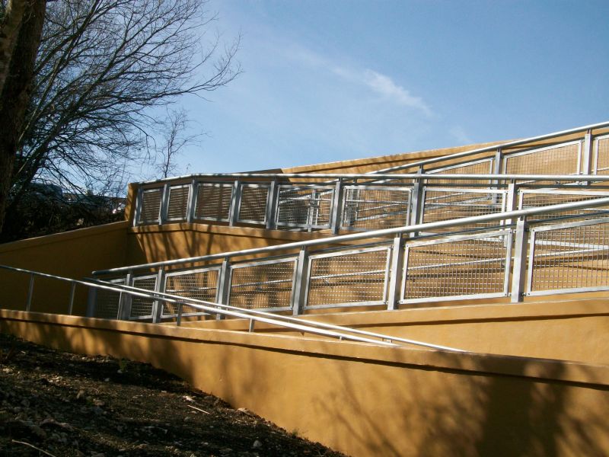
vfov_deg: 29.1
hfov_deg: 38.2
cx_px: 304
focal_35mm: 50
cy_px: 228
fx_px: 880
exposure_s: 1/250
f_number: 7
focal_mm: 8.8
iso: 64
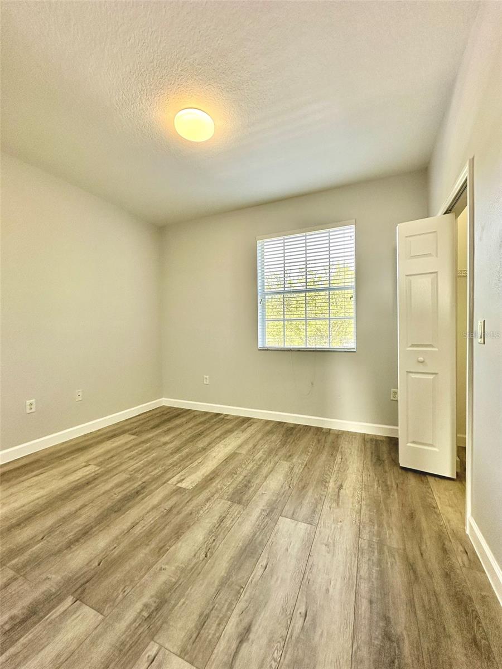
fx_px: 271
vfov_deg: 102.1
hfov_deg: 85.7
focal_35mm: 14
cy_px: 334
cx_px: 251
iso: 100
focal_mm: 2.22
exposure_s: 1/120
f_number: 2.2
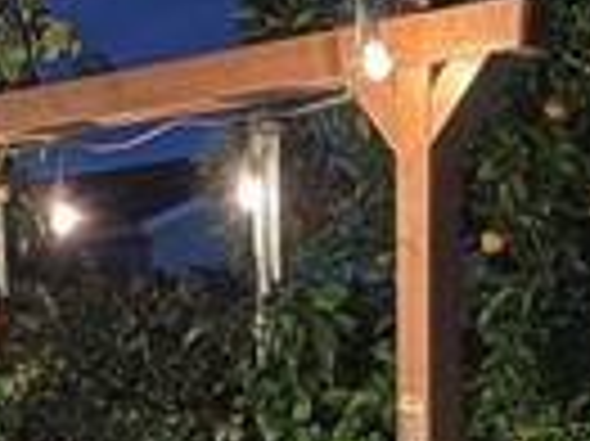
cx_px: 513
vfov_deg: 10.8
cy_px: 832
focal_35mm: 127
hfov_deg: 15.4
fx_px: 2163
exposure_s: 1/11
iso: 640
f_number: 1.6
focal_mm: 5.96
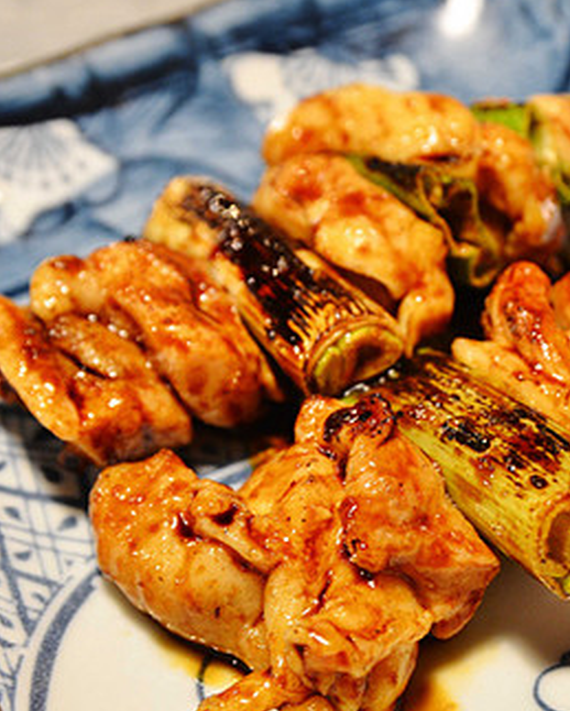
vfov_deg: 16.0
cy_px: 409
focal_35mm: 120
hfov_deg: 12.8
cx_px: 390
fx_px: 2527
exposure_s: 1/6
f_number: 5.6
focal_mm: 46
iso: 800
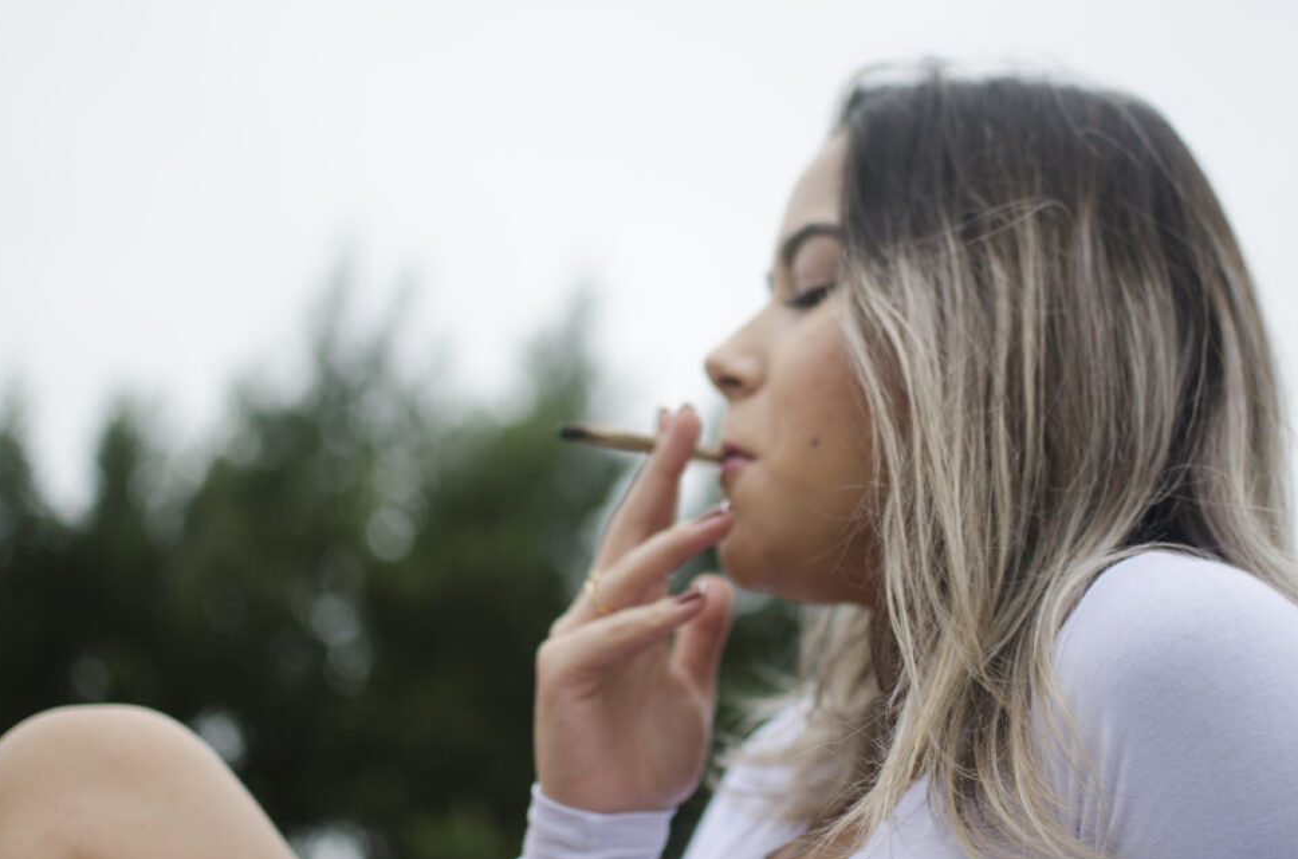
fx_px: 1998
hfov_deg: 36.0
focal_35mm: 56
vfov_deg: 24.3
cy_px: 453
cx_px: 677
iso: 100
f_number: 1.8
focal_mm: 35
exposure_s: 1/1000
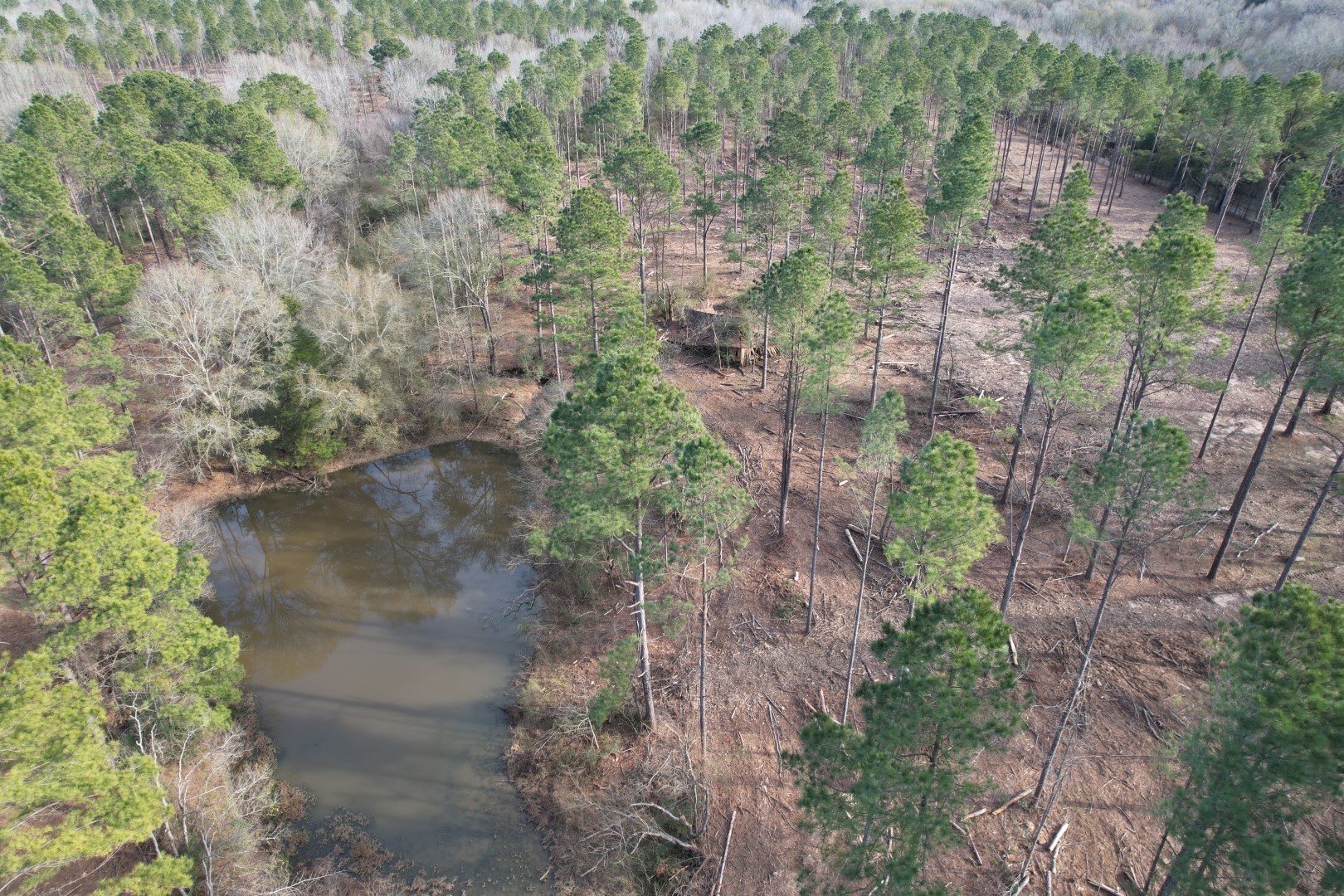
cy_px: 448
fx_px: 821
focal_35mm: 22
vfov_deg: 57.2
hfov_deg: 78.6
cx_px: 672
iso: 100
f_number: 2.8
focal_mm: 8.38
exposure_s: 1/200
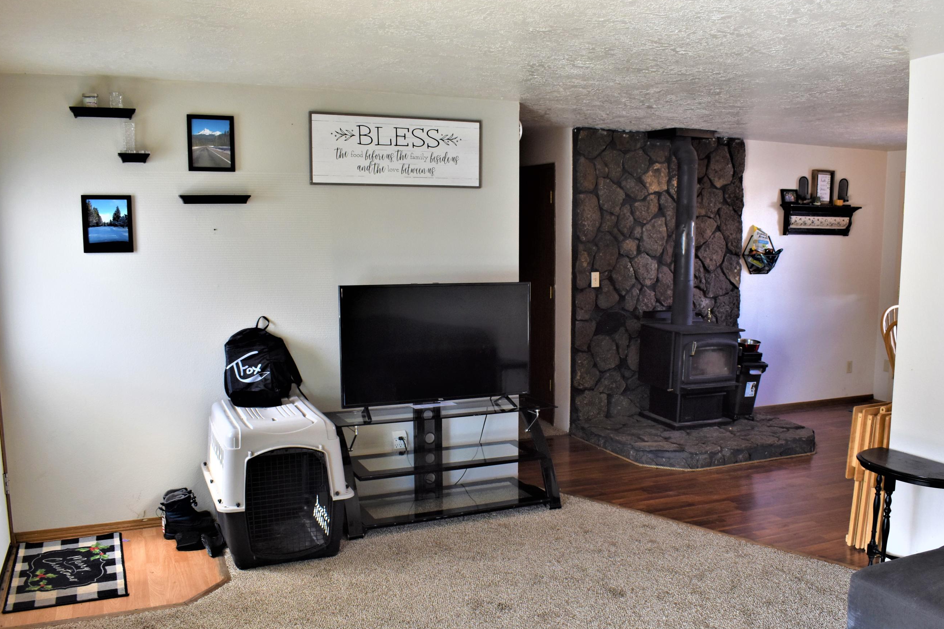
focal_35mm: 31
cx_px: 503
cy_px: 357
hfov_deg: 60.2
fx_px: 813
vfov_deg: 42.2
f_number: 5
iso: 400
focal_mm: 18
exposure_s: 1/100
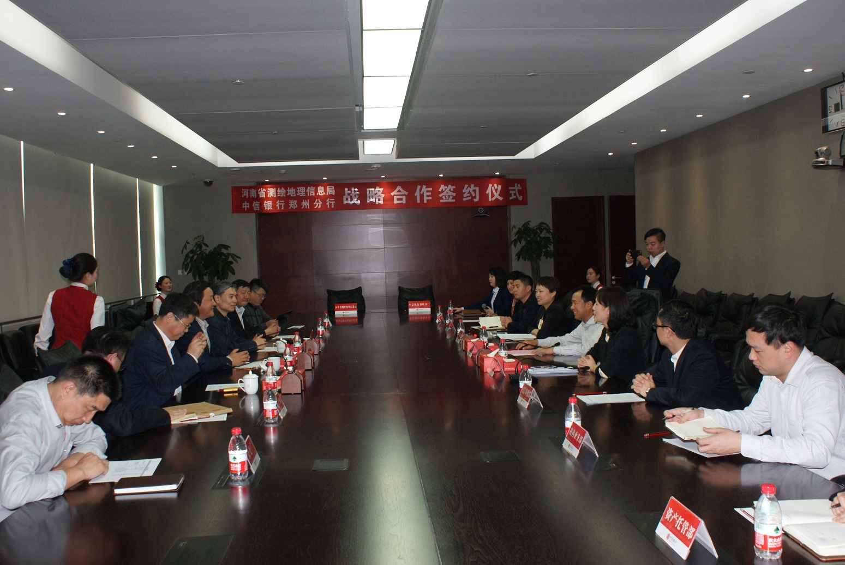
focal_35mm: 33
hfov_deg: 57.2
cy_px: 282
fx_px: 776
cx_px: 422
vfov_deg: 40.1
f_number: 5.6
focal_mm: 22
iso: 400
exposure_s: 1/60
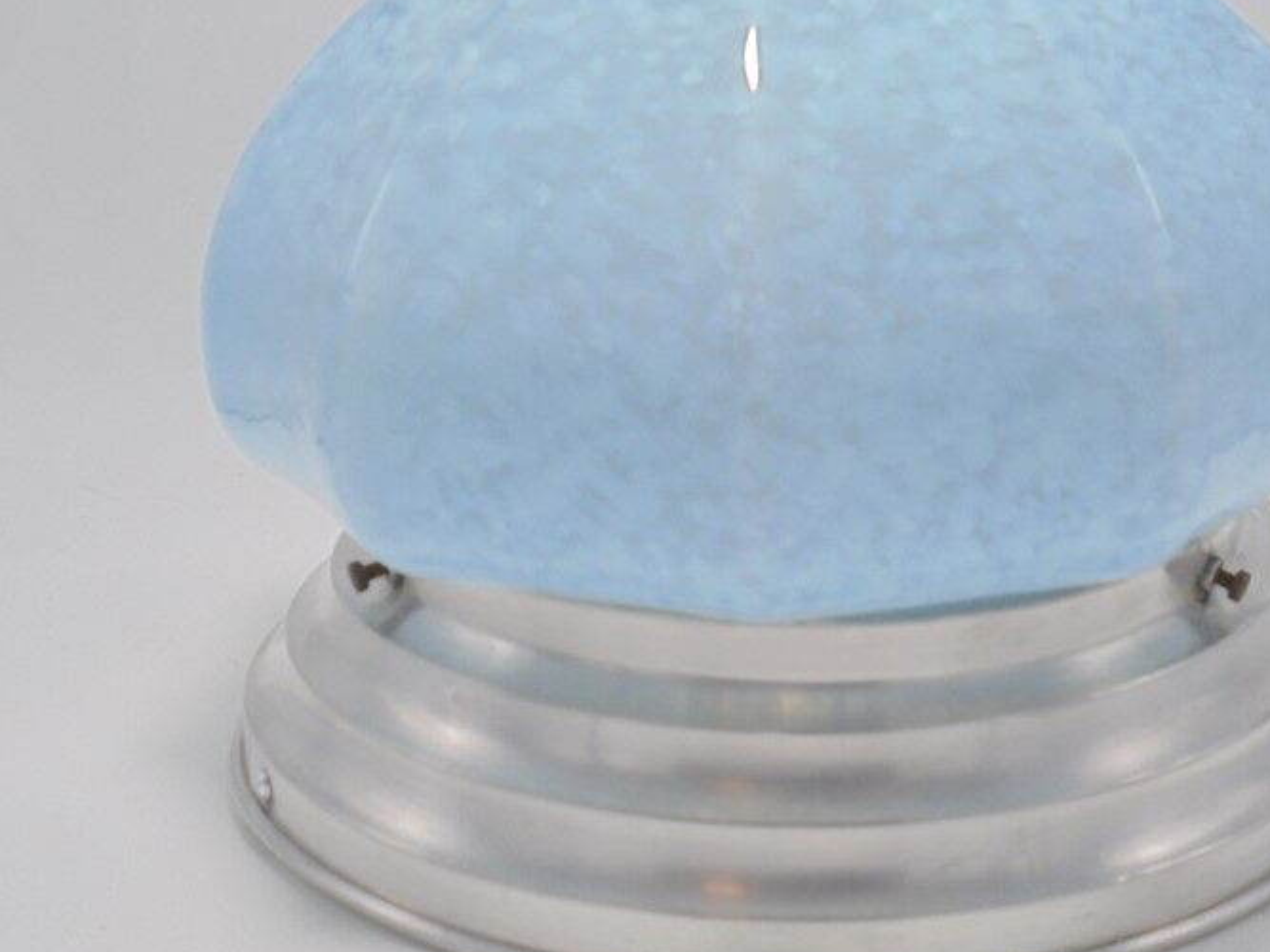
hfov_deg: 33.1
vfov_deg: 25.2
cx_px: 765
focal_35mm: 58
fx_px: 2128
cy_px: 429
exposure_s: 1/50
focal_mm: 7.8
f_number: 4.5
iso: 100
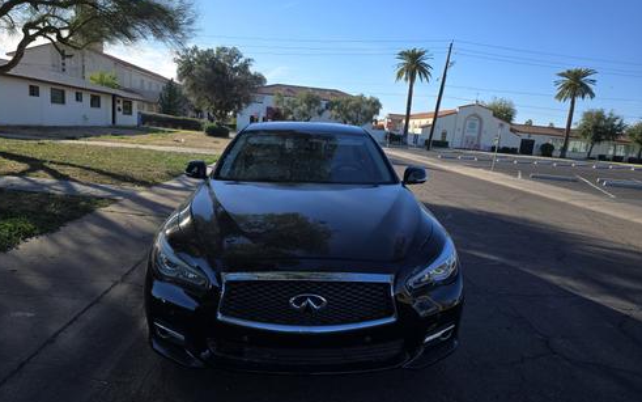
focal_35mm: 25
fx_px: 437
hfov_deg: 72.5
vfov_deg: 49.2
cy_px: 219
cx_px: 315
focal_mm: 6.3
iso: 12
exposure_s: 1/487
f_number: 1.7
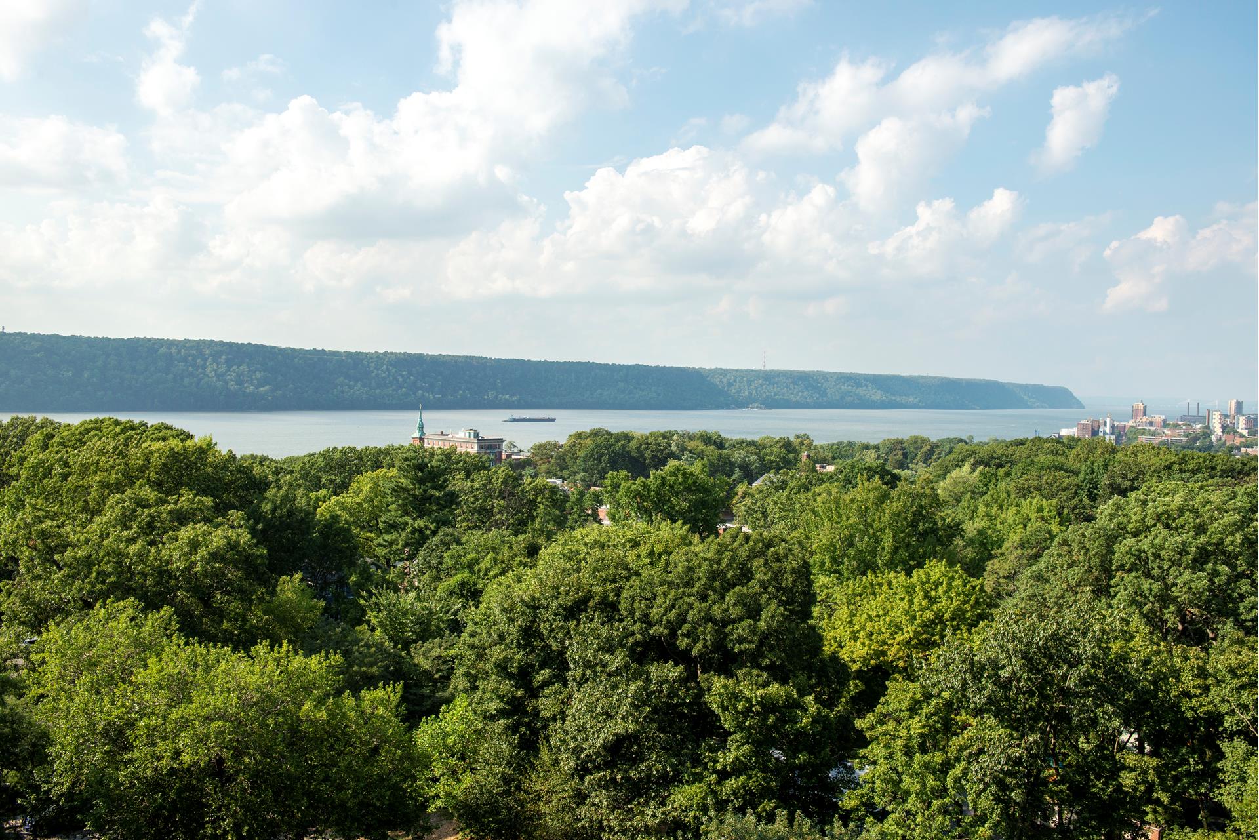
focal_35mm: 32
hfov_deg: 58.7
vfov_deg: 41.1
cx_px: 630
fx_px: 1119
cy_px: 420
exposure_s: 1/320
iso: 320
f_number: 11
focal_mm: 32
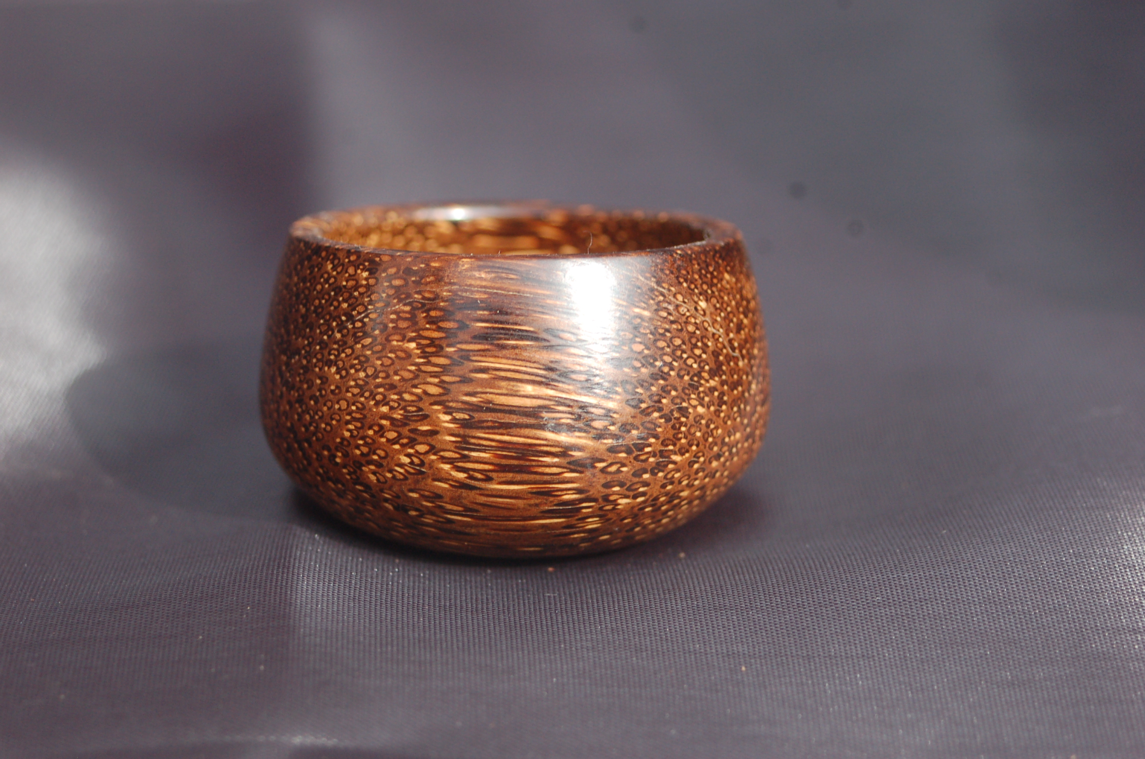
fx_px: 3239
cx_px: 572
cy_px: 380
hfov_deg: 20.0
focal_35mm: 102
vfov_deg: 13.4
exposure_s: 1/125
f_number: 6.3
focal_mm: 68
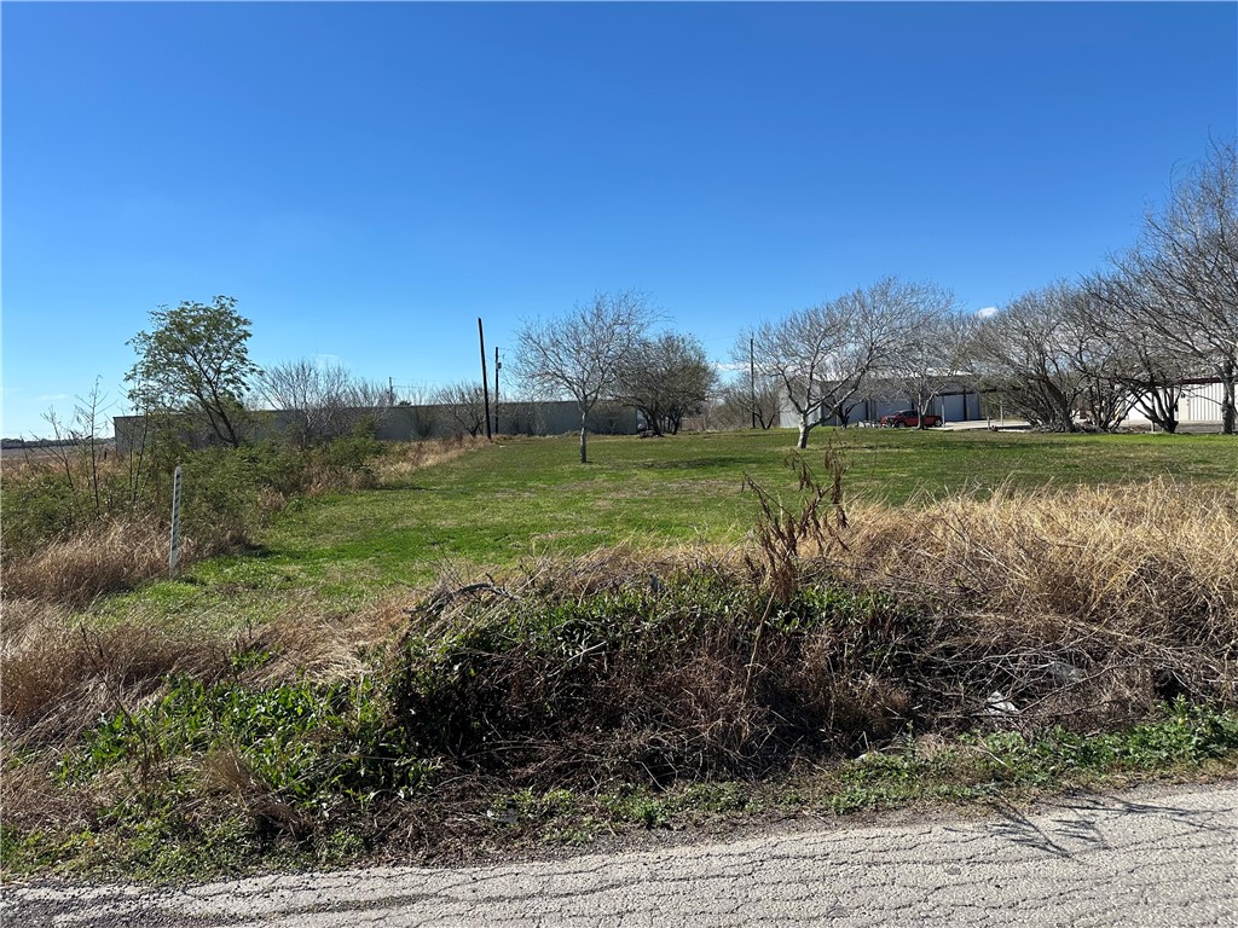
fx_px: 858
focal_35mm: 24
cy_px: 464
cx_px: 619
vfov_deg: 56.8
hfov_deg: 71.6
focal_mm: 6.86
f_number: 1.78
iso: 80
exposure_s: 1/5263
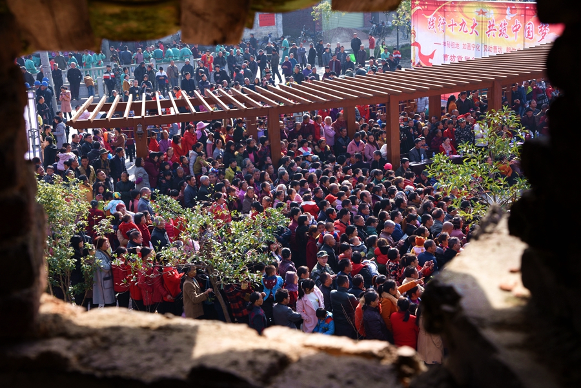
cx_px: 290
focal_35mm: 62
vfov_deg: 21.9
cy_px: 194
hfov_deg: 32.4
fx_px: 1001
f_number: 10
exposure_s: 1/60
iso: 100
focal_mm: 62
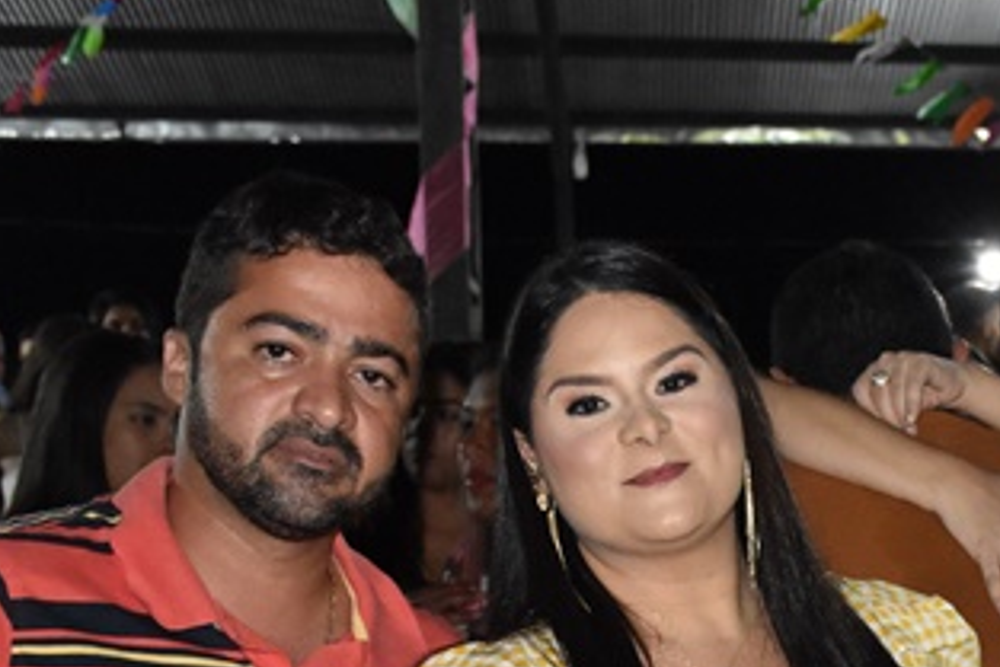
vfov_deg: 14.5
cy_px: 777
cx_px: 942
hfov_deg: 21.5
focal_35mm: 92
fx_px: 2557
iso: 3200
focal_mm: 24
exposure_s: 1/100
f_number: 3.8
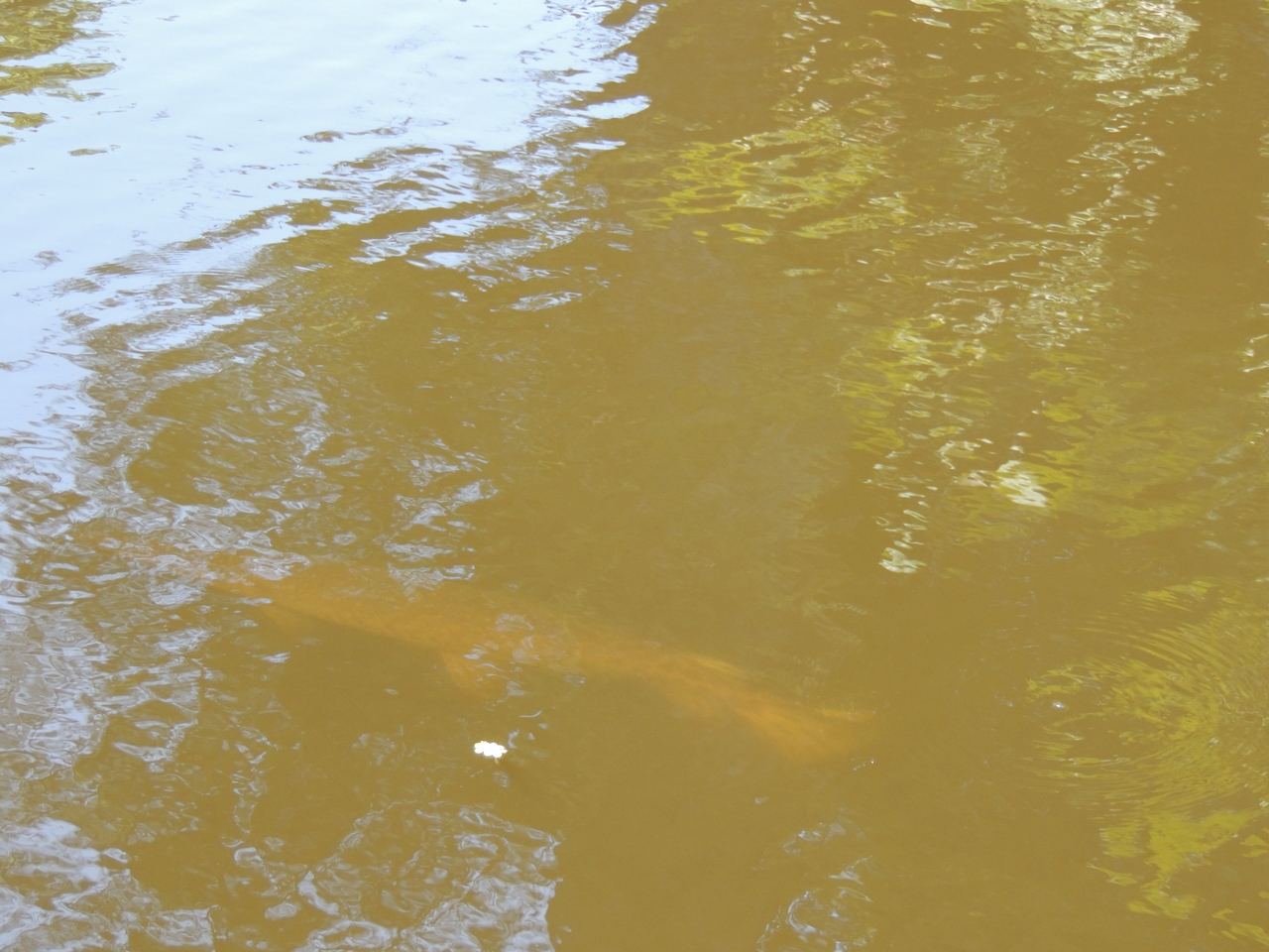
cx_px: 634
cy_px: 476
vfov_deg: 11.0
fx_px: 4949
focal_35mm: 135
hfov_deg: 14.6
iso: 320
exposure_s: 1/125
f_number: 4.3
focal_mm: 24
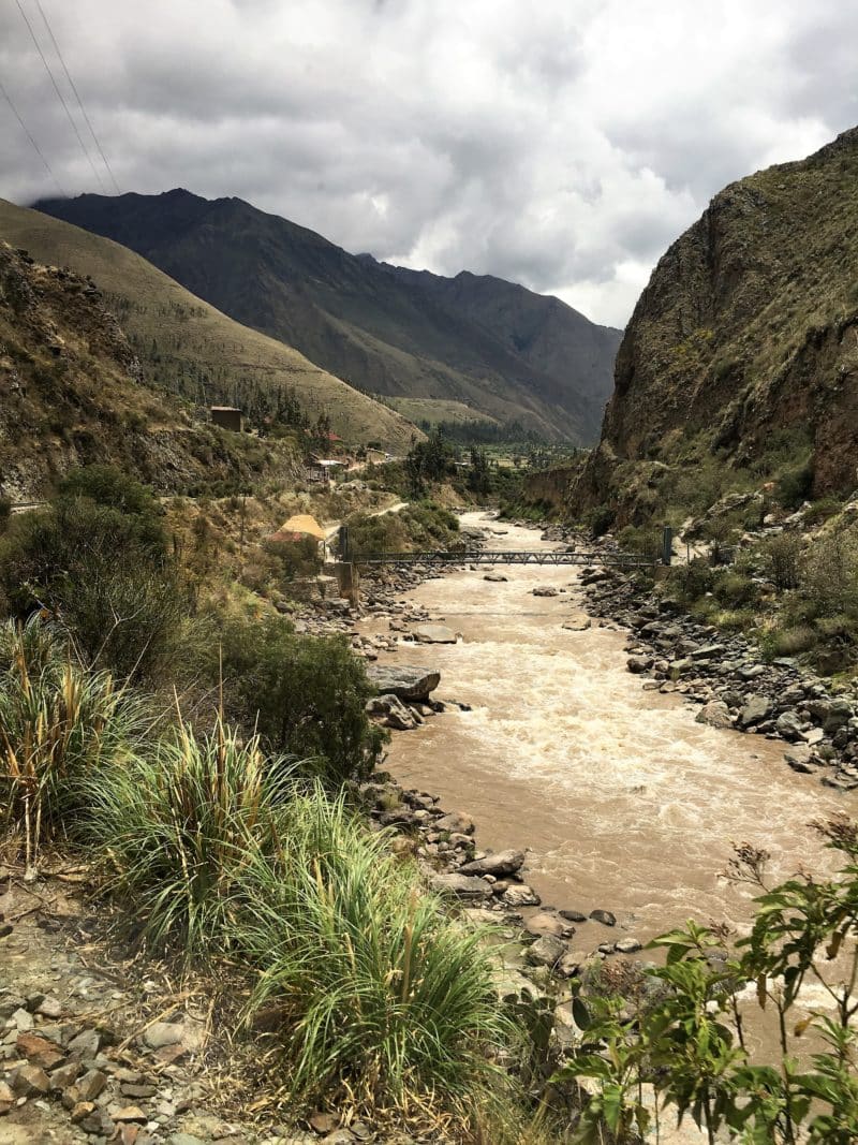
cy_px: 572
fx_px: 959
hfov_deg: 48.2
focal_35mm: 29
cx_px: 429
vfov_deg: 61.7
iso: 25
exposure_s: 1/810
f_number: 2.2
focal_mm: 4.15
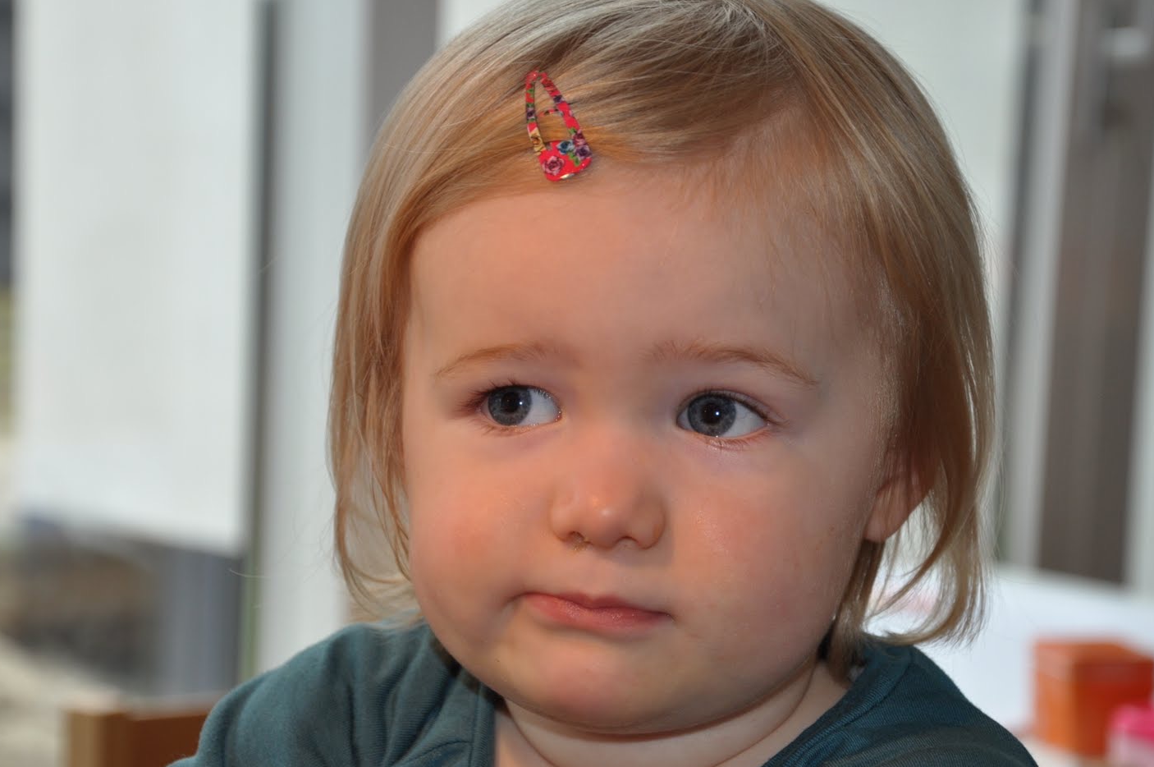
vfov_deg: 13.8
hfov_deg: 20.6
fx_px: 3170
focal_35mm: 99
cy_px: 409
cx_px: 579
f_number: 5
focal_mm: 58
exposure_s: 1/30
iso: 400
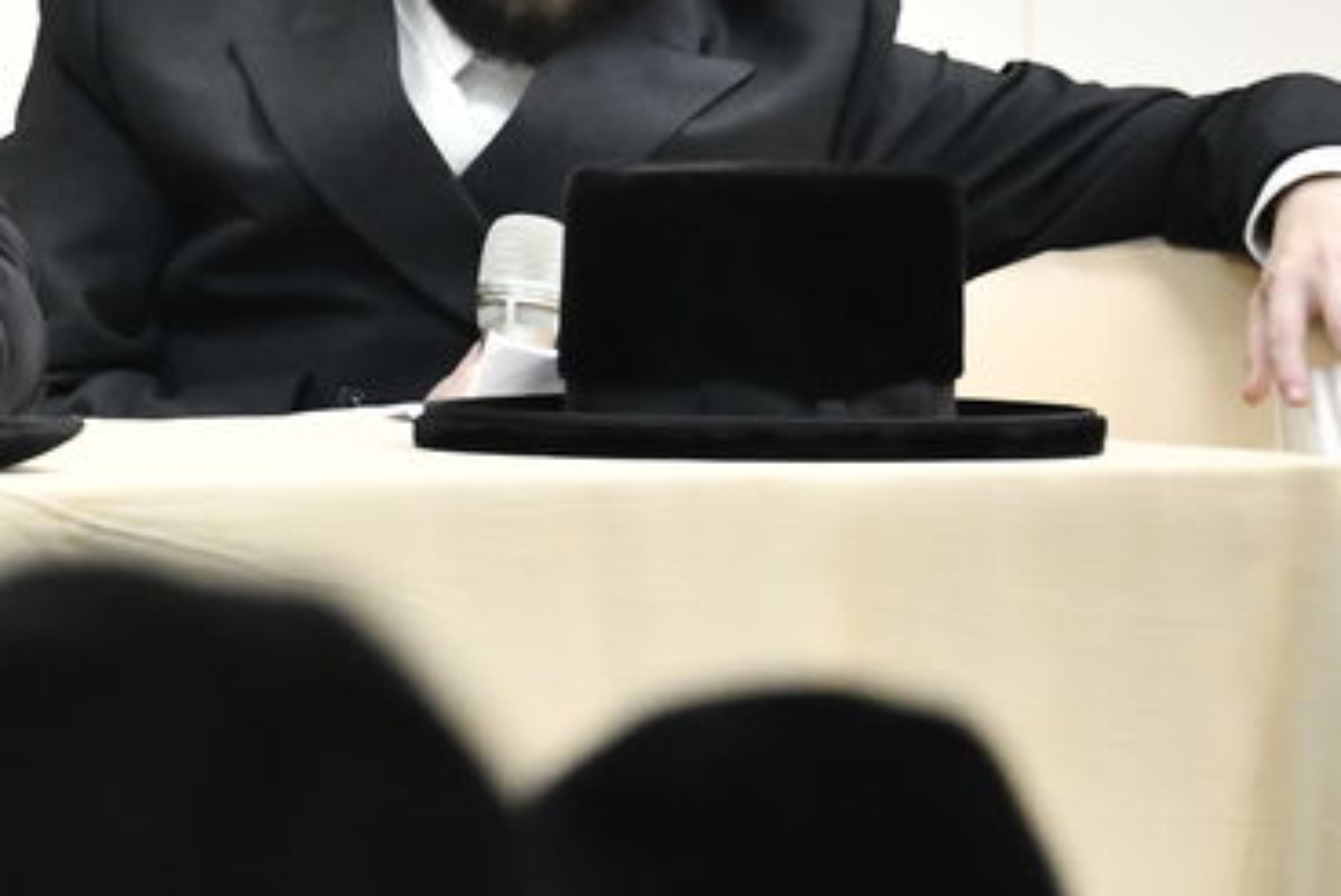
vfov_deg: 2.4
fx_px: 21249
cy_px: -107
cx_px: -510
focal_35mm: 570
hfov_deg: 3.6
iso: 2500
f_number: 5.6
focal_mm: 150
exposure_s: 1/125
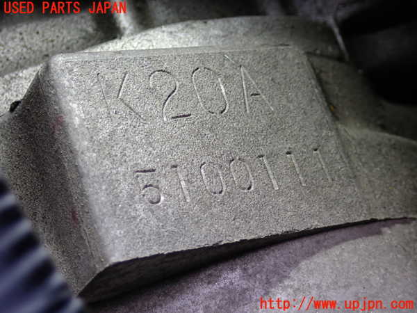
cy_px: 156
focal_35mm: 82
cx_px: 208
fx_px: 988
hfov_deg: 23.8
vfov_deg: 18.0
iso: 250
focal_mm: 14.62
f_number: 4.3
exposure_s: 1/80
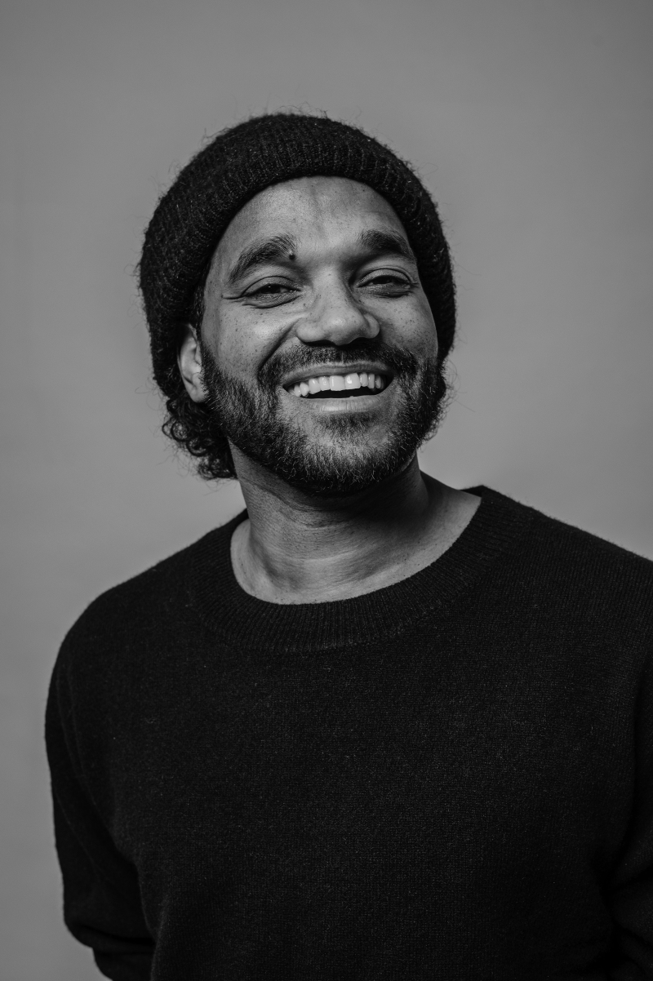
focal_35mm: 50
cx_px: 326
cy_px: 490
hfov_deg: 27.0
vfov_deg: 39.6
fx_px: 1362
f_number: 5.6
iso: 100
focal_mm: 50
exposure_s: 1/125
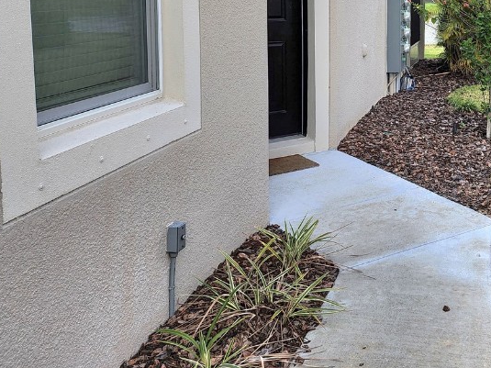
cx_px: 457
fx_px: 624
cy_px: 49
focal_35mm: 44
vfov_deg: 31.6
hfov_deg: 39.3
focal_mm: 6.4
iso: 12
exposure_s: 1/556
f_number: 1.8
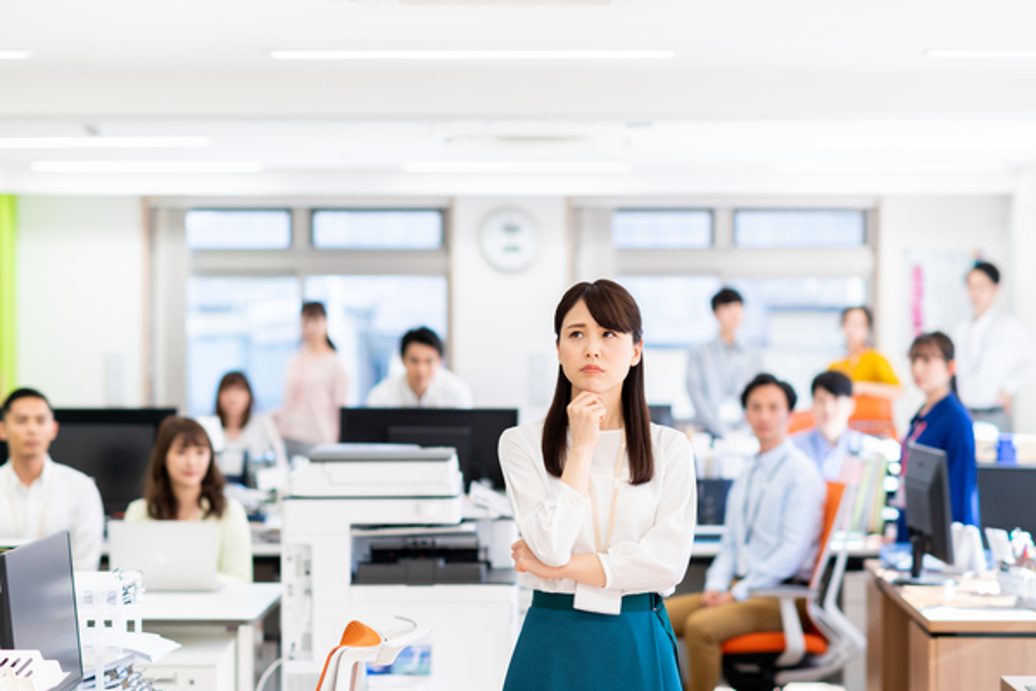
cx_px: 518
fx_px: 2446
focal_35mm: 85
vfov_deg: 16.1
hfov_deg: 23.9
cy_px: 346
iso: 250
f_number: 2.8
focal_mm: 85
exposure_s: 1/250
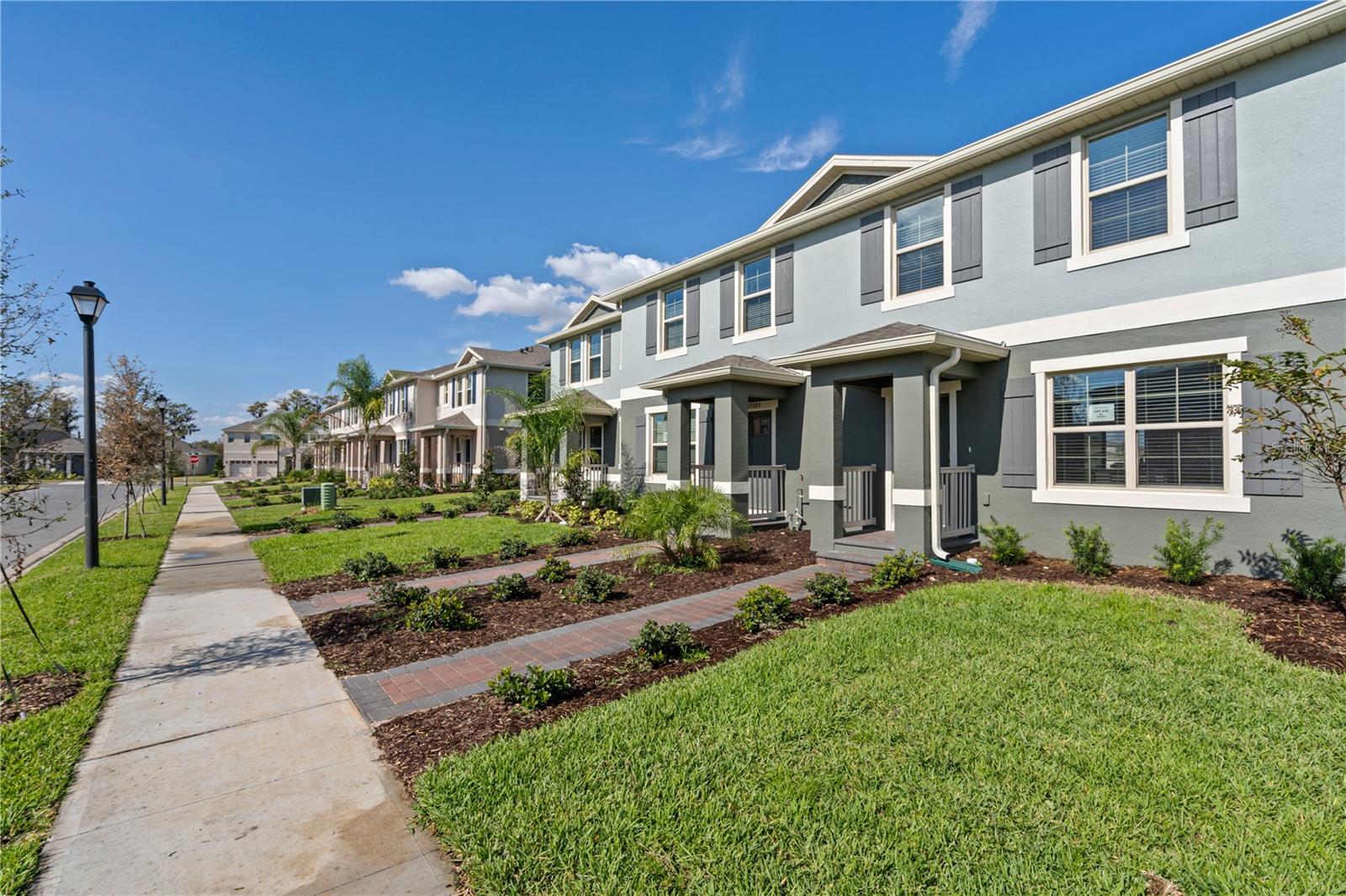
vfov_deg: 73.7
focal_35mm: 16
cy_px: 448
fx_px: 598
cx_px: 673
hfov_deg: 96.7
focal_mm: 16
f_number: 10
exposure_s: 1/800
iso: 320
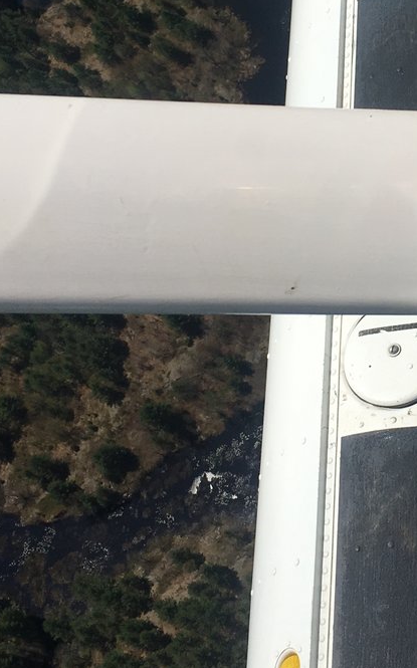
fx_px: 1347
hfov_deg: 17.3
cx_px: 373
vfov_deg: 27.7
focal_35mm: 74
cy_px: 215
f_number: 2.2
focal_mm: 4.15
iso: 25
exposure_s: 1/4525
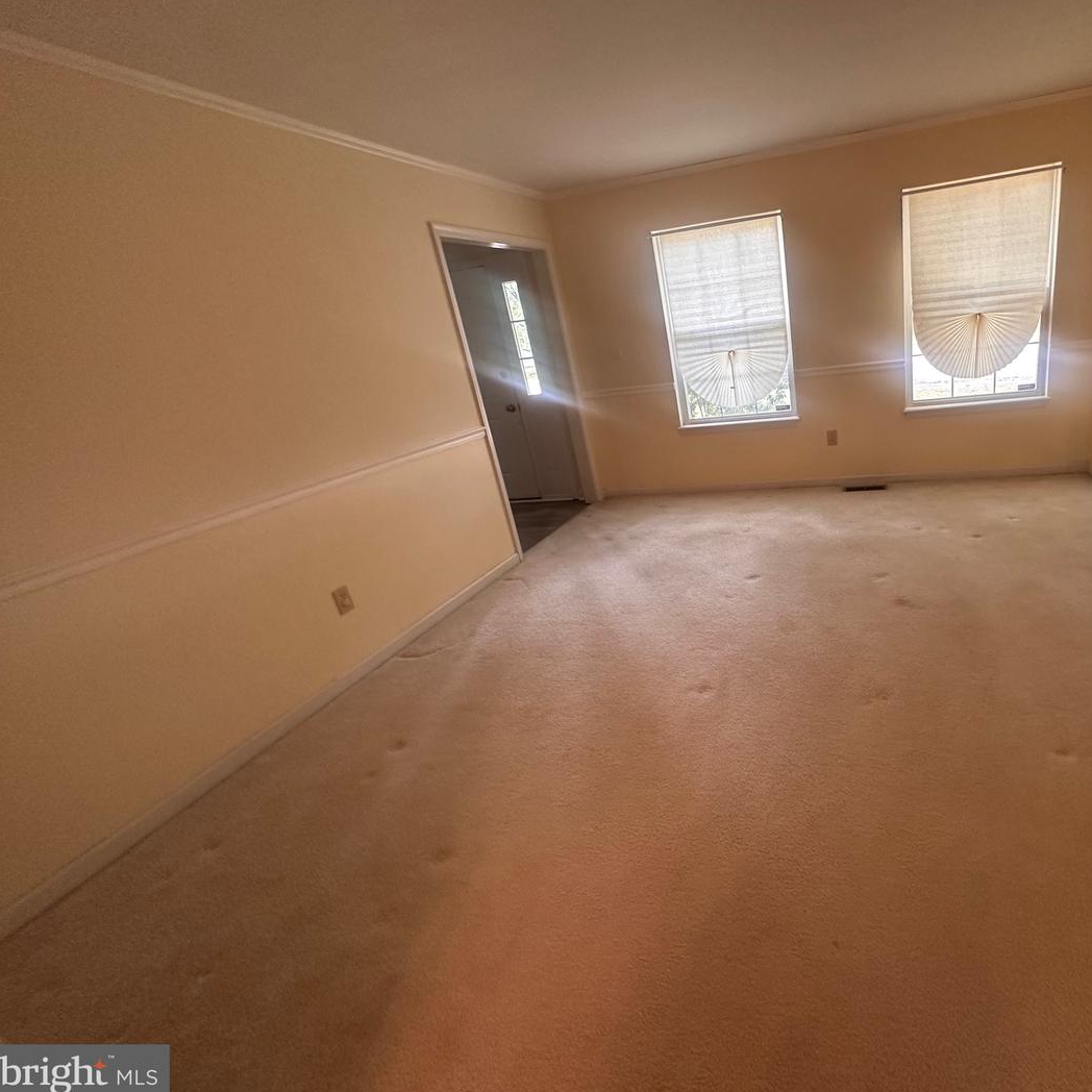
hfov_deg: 80.9
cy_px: 542
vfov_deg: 84.0
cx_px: 737
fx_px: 607
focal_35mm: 17
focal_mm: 2.22
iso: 250
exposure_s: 1/60
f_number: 2.2
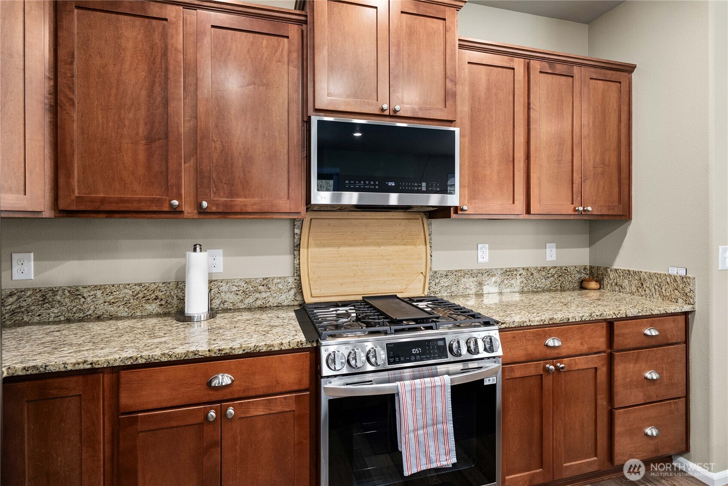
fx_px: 344
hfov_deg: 93.2
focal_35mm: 17
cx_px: 364
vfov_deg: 70.5
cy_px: 243
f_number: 7.1
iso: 1000
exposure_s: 1/6
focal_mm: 17
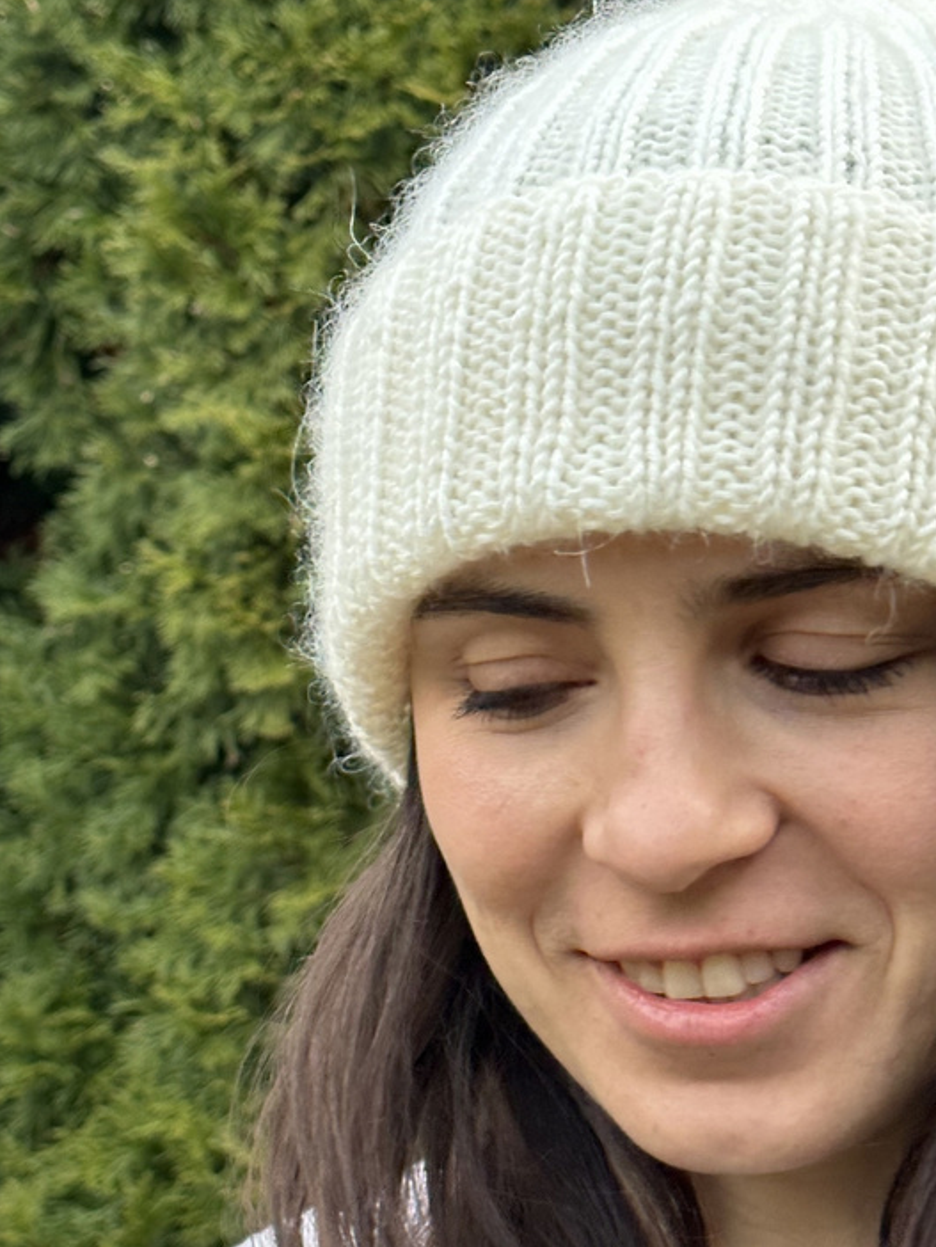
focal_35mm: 82
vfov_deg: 23.6
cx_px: 741
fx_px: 2955
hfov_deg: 17.9
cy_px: 892
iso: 64
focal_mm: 6.86
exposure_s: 1/154
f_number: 1.78
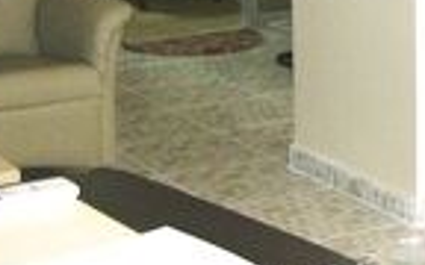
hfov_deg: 17.1
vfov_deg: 10.9
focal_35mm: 118
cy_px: -68
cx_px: 466
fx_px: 1367
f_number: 2.8
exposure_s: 1/60
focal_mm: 6
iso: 200
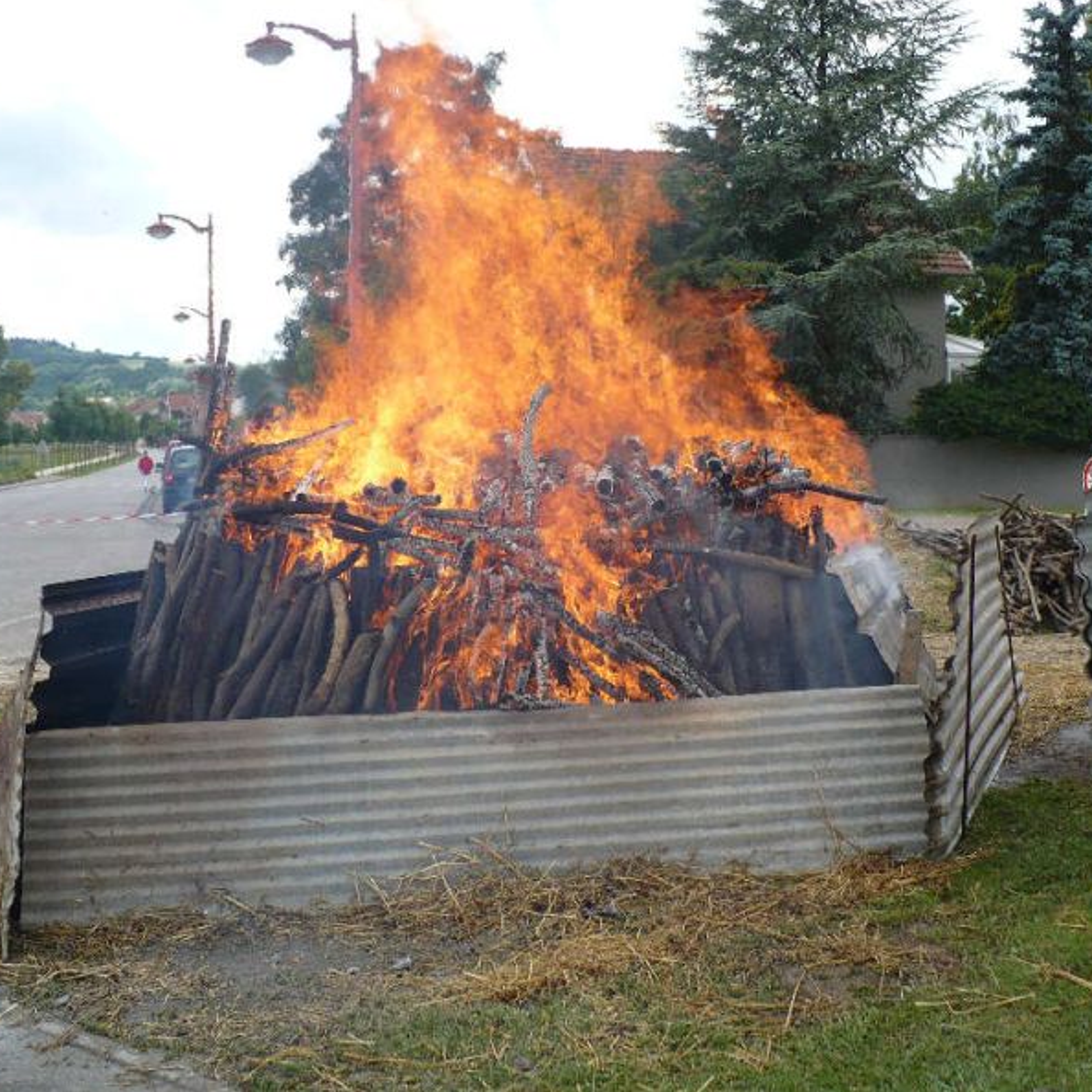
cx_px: 589
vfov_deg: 38.3
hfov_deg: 38.3
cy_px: 545
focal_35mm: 44
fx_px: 1570
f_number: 2.8
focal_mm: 6.1
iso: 100
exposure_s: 1/640
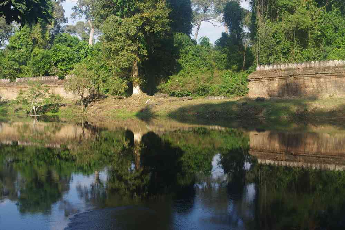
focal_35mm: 57
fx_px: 546
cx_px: 172
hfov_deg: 35.1
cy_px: 115
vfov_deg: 23.8
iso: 200
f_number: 9
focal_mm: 38
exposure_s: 1/60
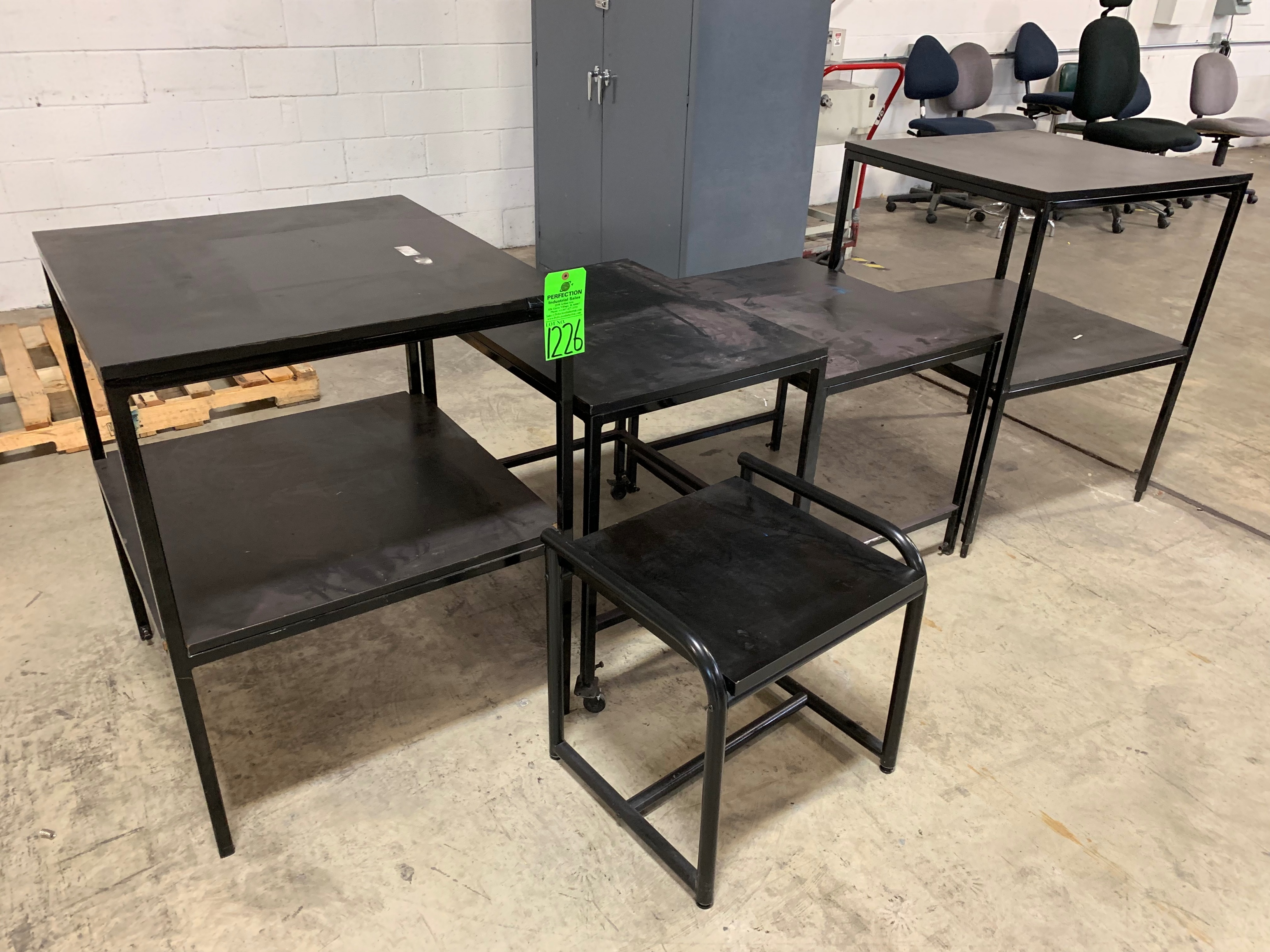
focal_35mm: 26
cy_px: 476
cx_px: 635
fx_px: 954
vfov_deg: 53.1
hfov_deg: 67.3
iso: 320
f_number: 1.8
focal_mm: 4.25
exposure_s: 1/60
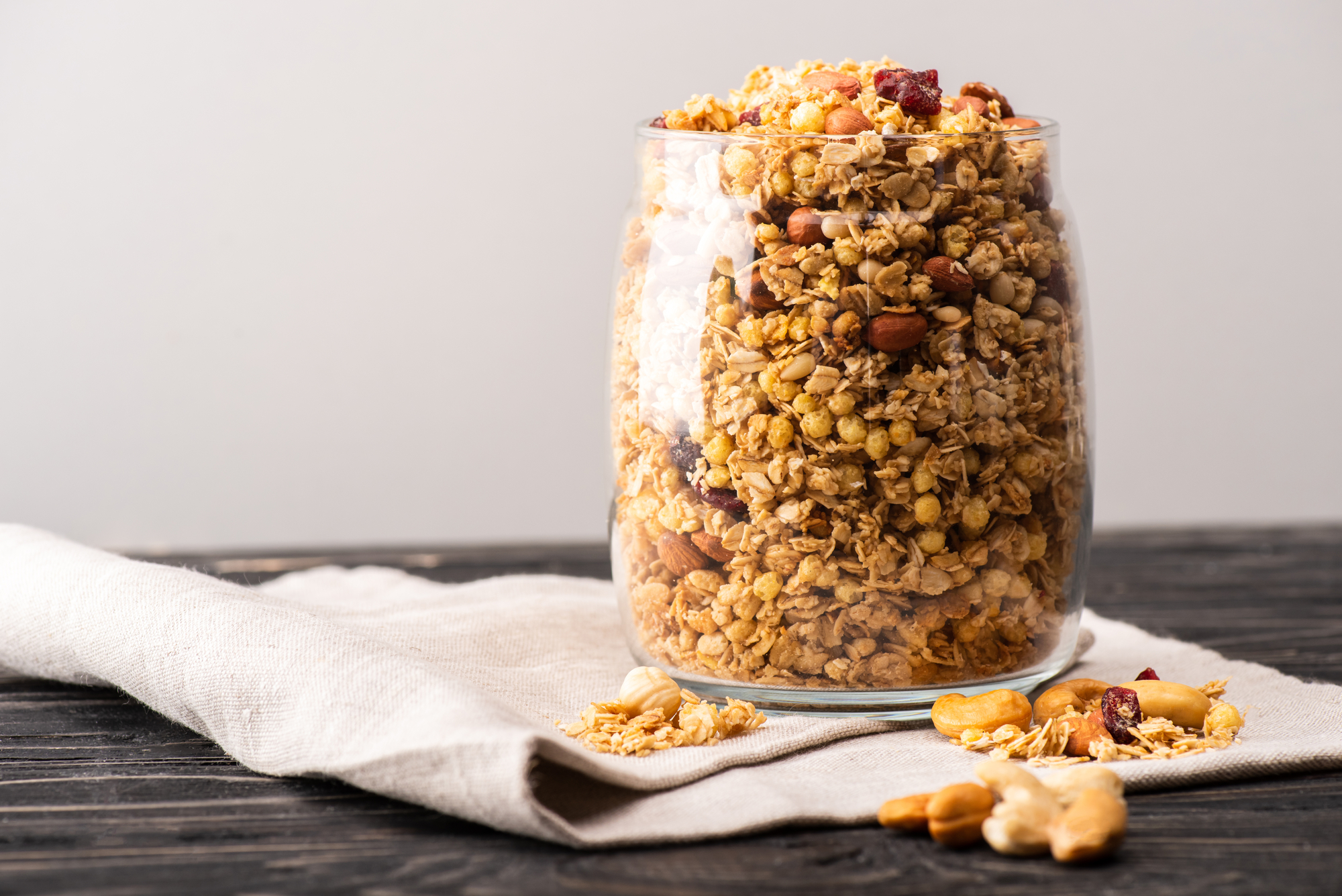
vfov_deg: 13.1
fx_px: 3915
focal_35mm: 105
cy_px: 448
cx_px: 671
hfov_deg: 19.4
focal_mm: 105
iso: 160
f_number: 10
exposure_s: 1/200
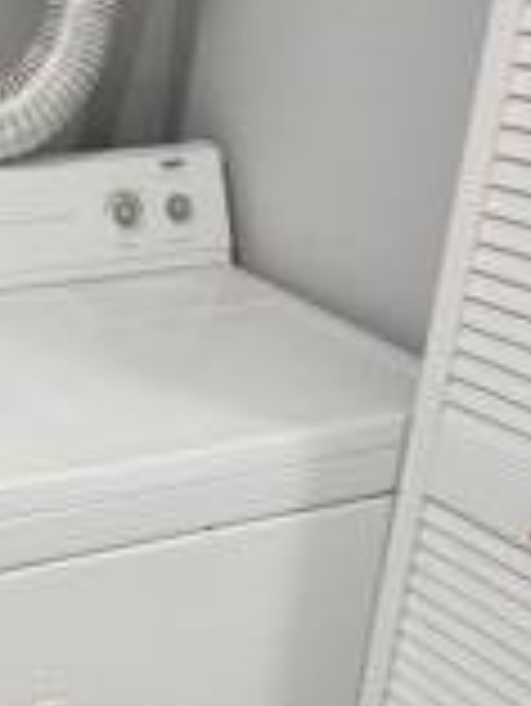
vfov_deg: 36.1
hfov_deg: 24.3
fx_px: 1083
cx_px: -148
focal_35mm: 53
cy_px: 378
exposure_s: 1/60
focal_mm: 2.2
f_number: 2.2
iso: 250
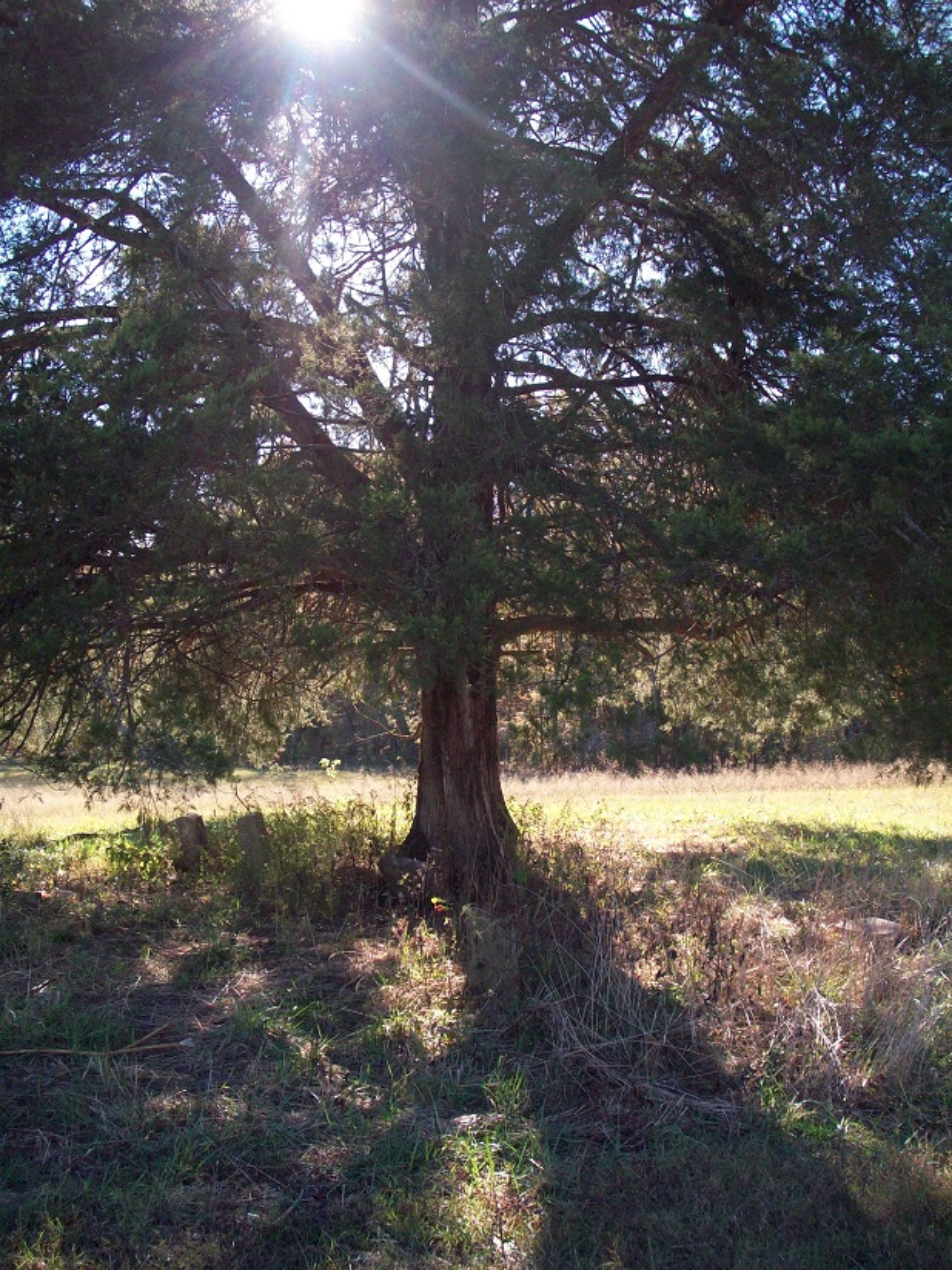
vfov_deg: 50.1
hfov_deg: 38.7
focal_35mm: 37
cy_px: 635
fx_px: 1357
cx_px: 476
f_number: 2.8
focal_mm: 6.2
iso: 80
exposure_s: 1/226
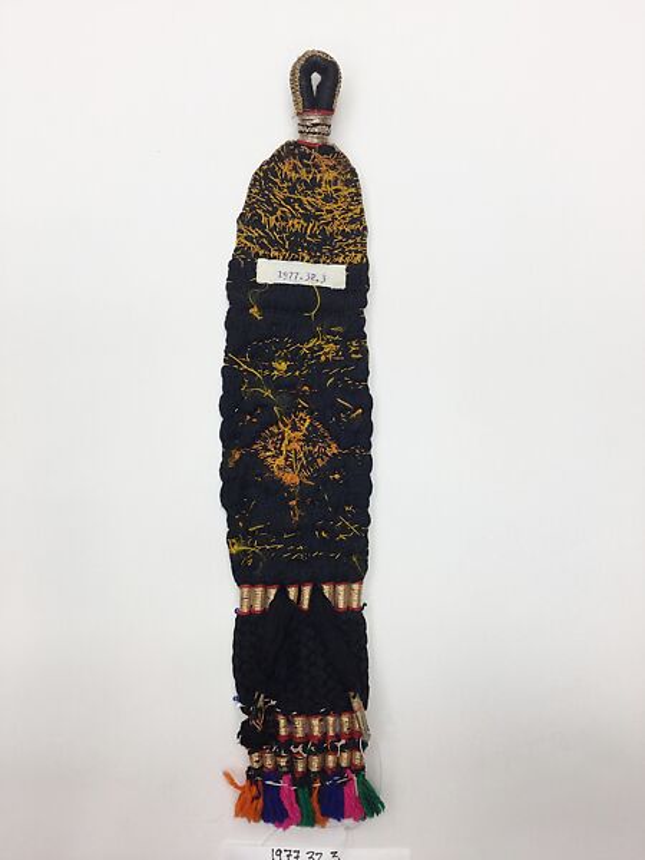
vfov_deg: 58.4
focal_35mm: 31
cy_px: 430
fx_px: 770
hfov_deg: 45.4
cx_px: 322
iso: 25
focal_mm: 3.3
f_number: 2.4
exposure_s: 1/60
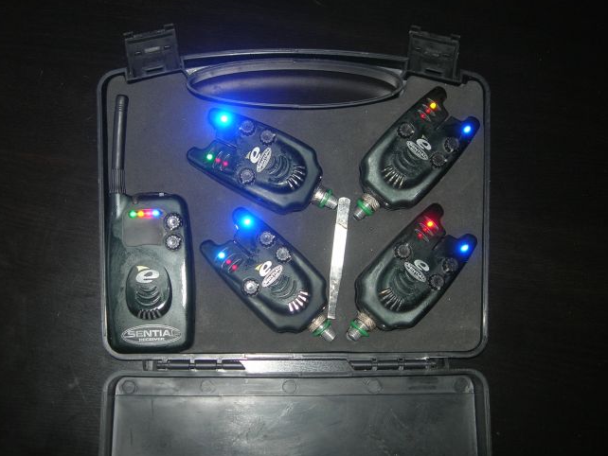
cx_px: 283
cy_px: 223
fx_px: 808
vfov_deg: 31.5
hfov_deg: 41.2
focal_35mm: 46
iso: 64
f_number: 2.8
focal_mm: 7.8
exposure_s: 1/60.1
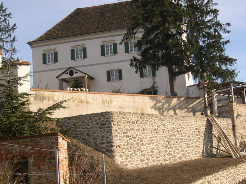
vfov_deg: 25.6
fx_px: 405
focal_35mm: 57
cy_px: 104
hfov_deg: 33.7
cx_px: 144
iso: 100
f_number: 7.6
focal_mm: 8
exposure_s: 1/123
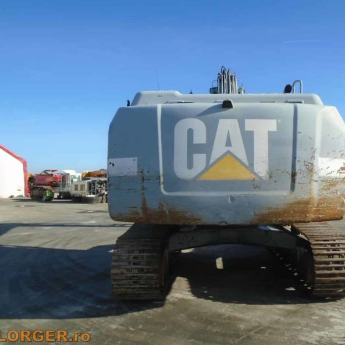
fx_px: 350
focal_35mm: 31
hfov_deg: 51.8
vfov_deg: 52.5
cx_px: 223
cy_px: 172
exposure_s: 1/800
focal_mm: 4.6
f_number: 3.2
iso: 100
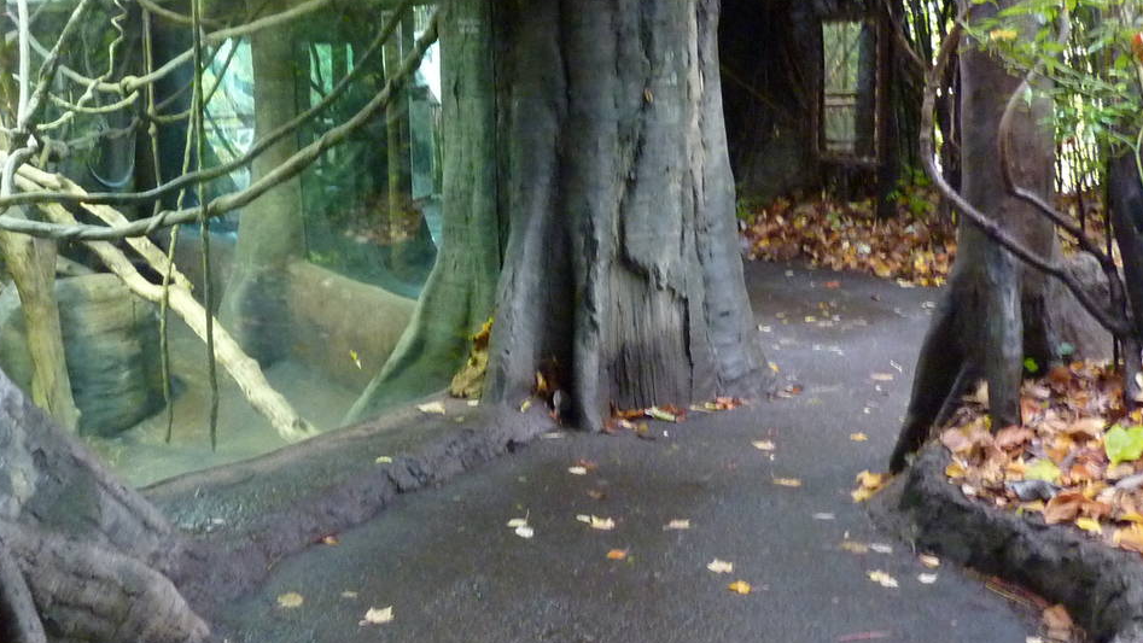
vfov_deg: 25.9
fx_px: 1394
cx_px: 349
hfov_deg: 43.7
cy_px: 253
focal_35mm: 46
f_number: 3.3
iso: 400
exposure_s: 1/6
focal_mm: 4.1
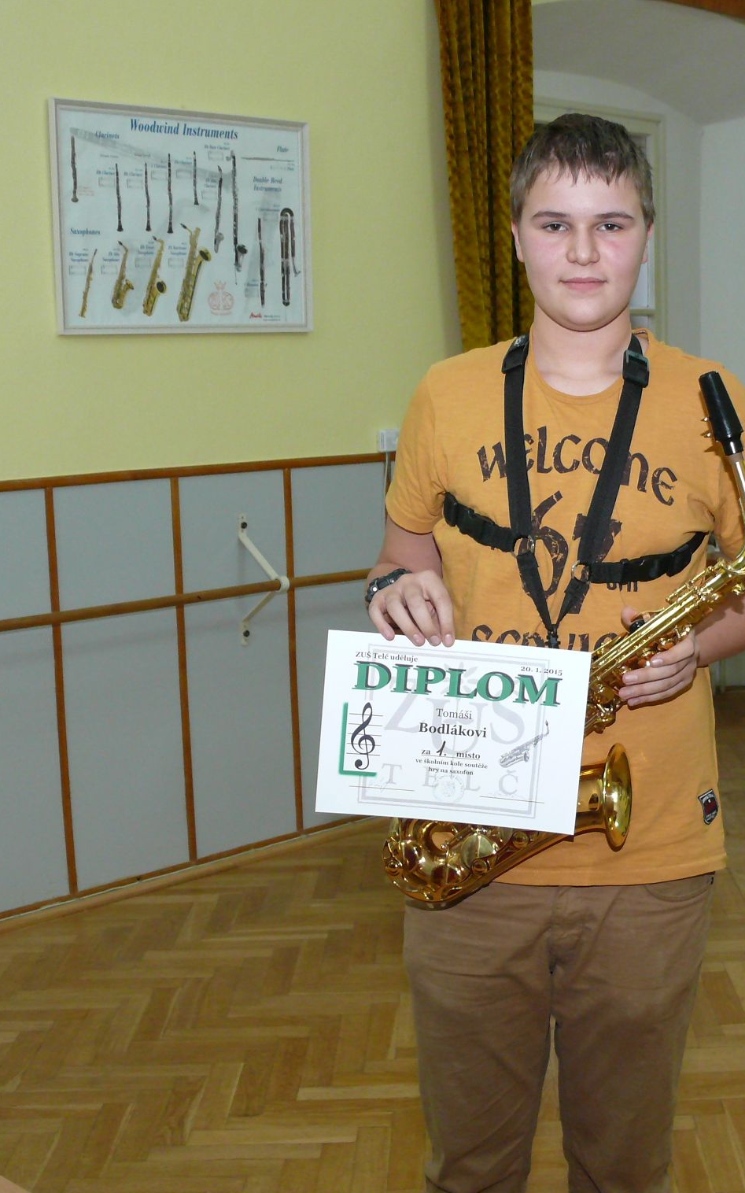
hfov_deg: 24.1
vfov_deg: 38.2
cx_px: 588
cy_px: 593
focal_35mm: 53
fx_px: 1722
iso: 200
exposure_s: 1/30
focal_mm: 7.8
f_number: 2.8
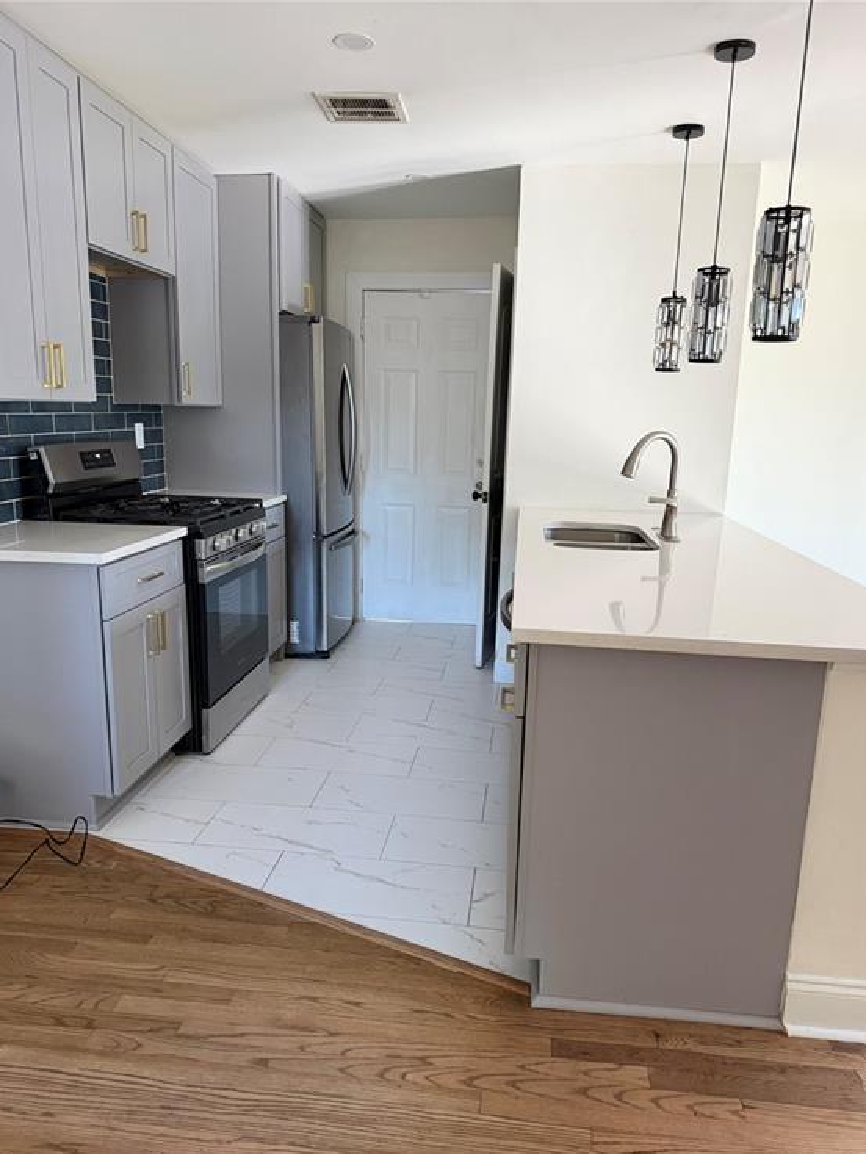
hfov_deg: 54.9
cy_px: 600
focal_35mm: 25
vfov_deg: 69.4
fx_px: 834
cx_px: 438
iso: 500
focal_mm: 6.76
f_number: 1.78
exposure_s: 1/60
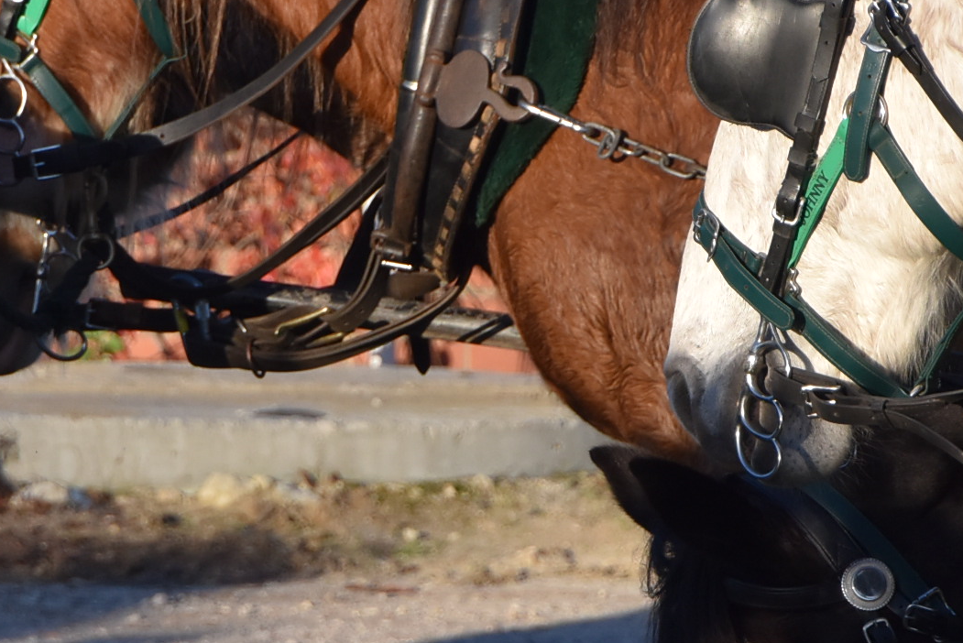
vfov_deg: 1.9
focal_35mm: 726
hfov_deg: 2.8
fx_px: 19430
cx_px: 406
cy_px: 311
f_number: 6.3
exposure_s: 1/1000
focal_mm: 170
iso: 560
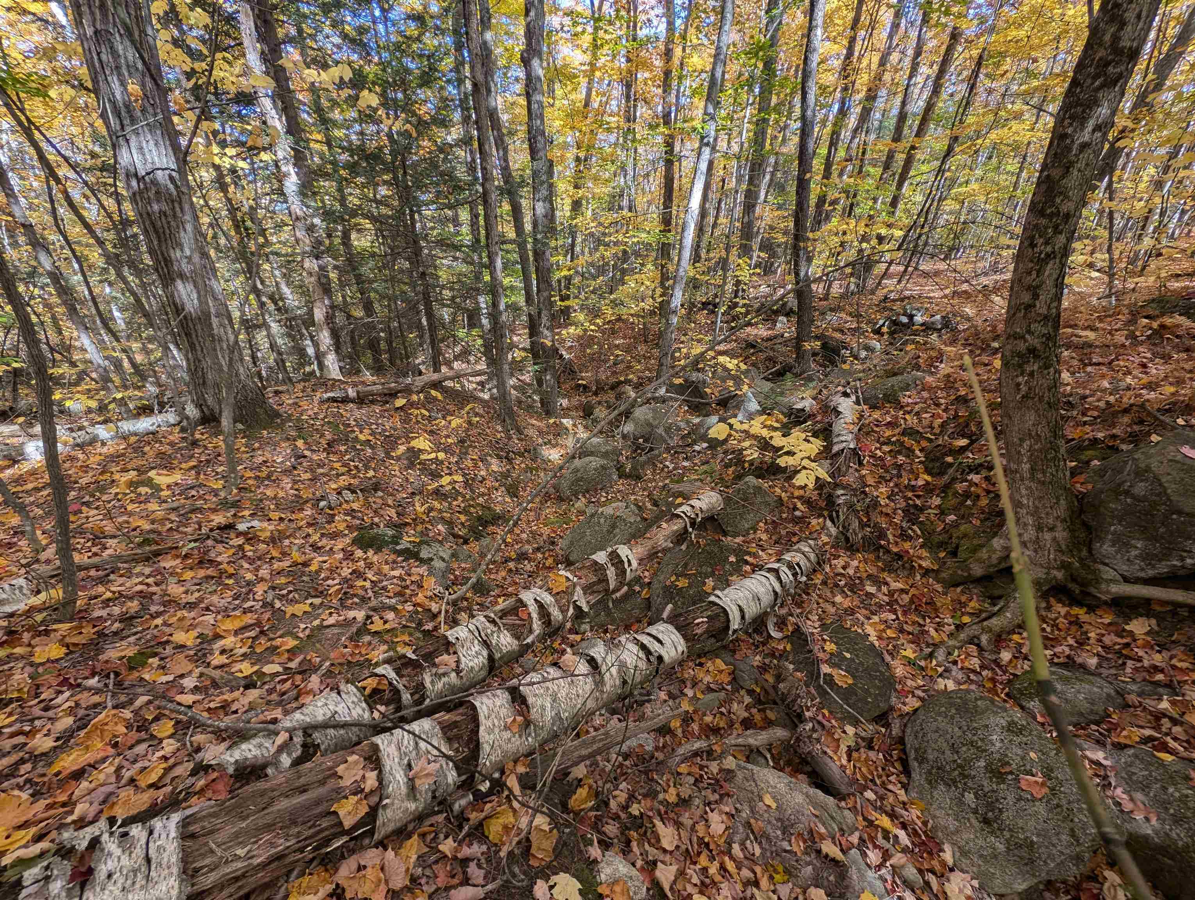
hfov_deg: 110.5
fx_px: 415
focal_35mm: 12
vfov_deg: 94.6
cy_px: 450
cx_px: 598
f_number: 1.95
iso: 41
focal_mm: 2.23
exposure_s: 1/169
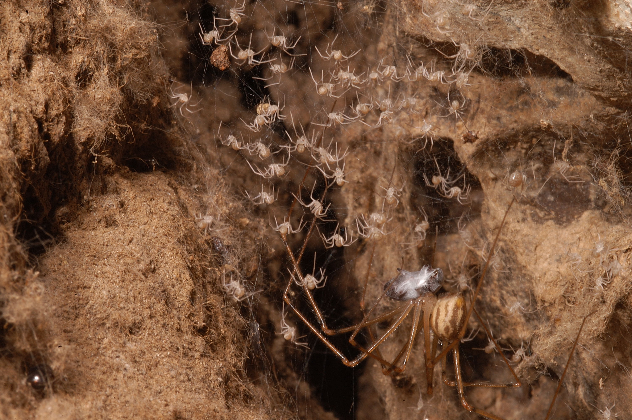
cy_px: 210
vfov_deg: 8.7
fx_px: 2763
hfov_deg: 13.1
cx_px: 316
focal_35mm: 158
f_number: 40
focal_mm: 105
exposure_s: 1/160
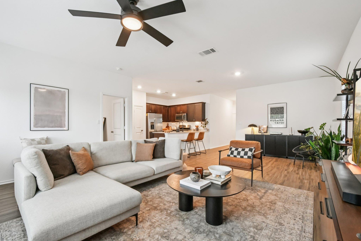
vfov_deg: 77.3
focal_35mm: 15
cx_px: 180
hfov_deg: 100.4
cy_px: 120
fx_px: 150
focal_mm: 10
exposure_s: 1/30
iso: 2200
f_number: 8
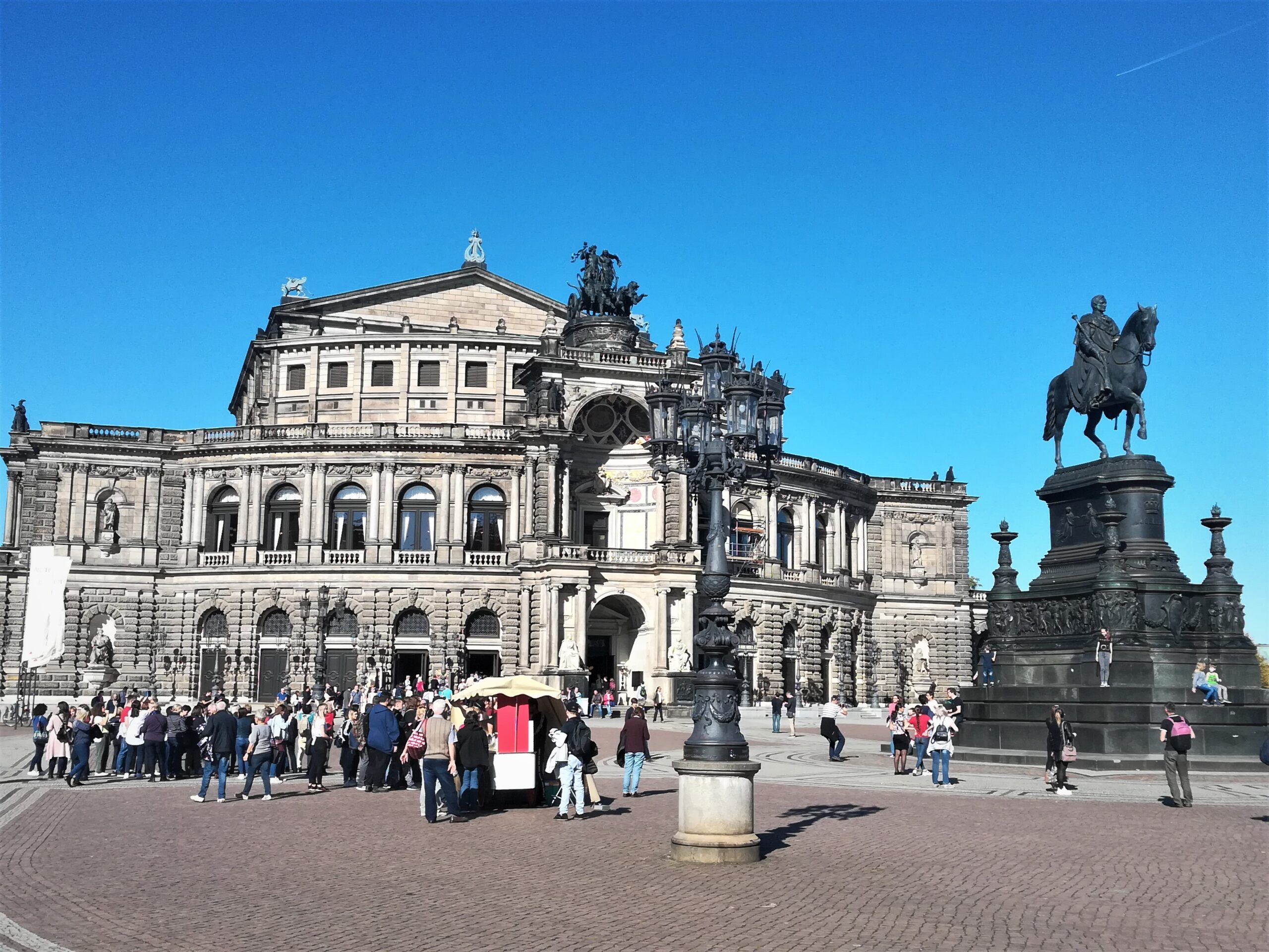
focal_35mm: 37
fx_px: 1356
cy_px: 476
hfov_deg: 50.1
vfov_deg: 38.7
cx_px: 634
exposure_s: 1/861
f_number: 2.2
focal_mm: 3.83
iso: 50
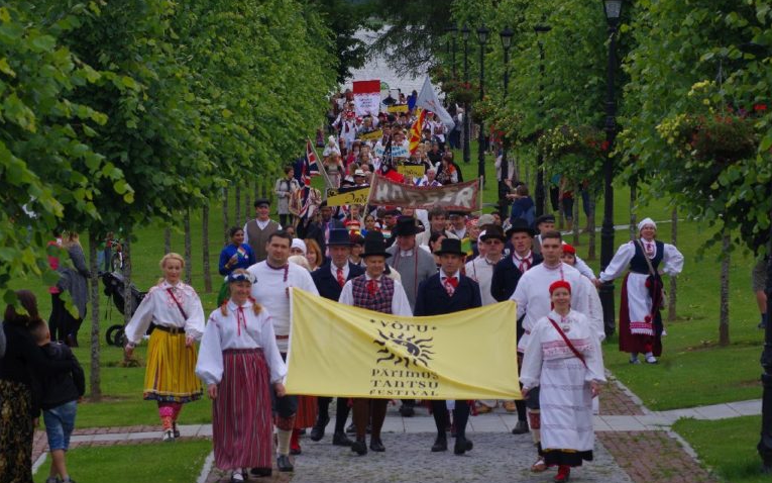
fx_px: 3703
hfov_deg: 11.9
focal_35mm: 176
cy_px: 255
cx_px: 385
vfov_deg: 7.5
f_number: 10
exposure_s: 1/160
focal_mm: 115
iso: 200
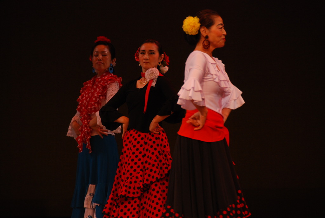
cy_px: 109
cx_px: 162
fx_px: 2711
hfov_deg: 6.9
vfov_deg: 4.6
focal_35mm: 300
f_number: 5.6
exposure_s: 1/100
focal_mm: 200
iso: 400
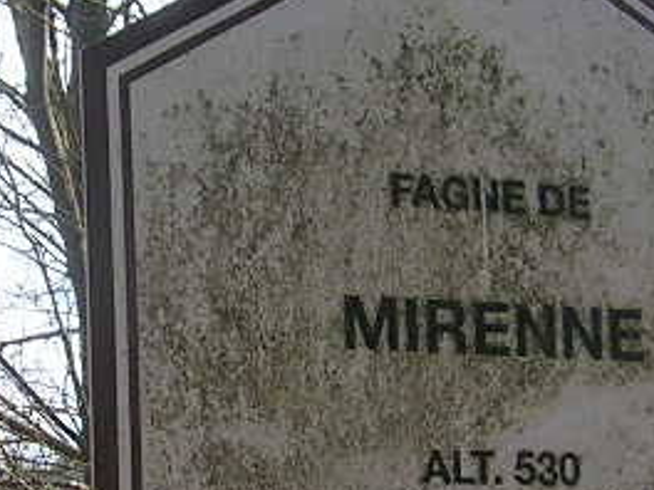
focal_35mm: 136
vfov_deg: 10.8
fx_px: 2569
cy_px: 465
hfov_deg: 14.5
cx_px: 325
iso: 50
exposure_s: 1/191
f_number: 4.8
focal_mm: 5.4
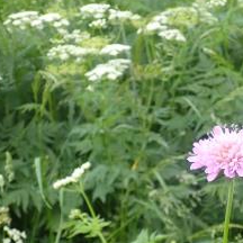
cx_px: 228
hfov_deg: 25.1
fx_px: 524
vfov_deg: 25.9
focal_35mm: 66
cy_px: 173
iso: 100
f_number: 2.5
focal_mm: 6.37
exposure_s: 1/160
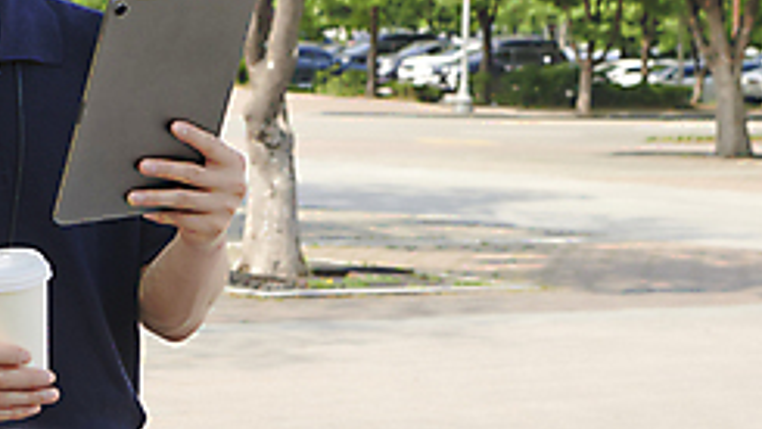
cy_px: 62
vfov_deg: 7.9
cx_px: 278
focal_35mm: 154
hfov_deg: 13.9
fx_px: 3113
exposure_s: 1/250
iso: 160
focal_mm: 50
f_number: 6.3
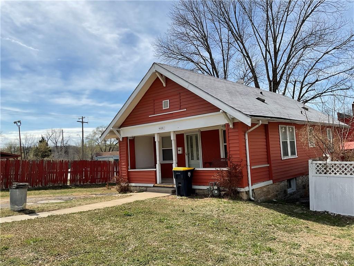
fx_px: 297
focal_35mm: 29
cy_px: 133
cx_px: 177
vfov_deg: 48.2
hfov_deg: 61.7
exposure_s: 1/2538
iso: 16
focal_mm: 3
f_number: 1.8
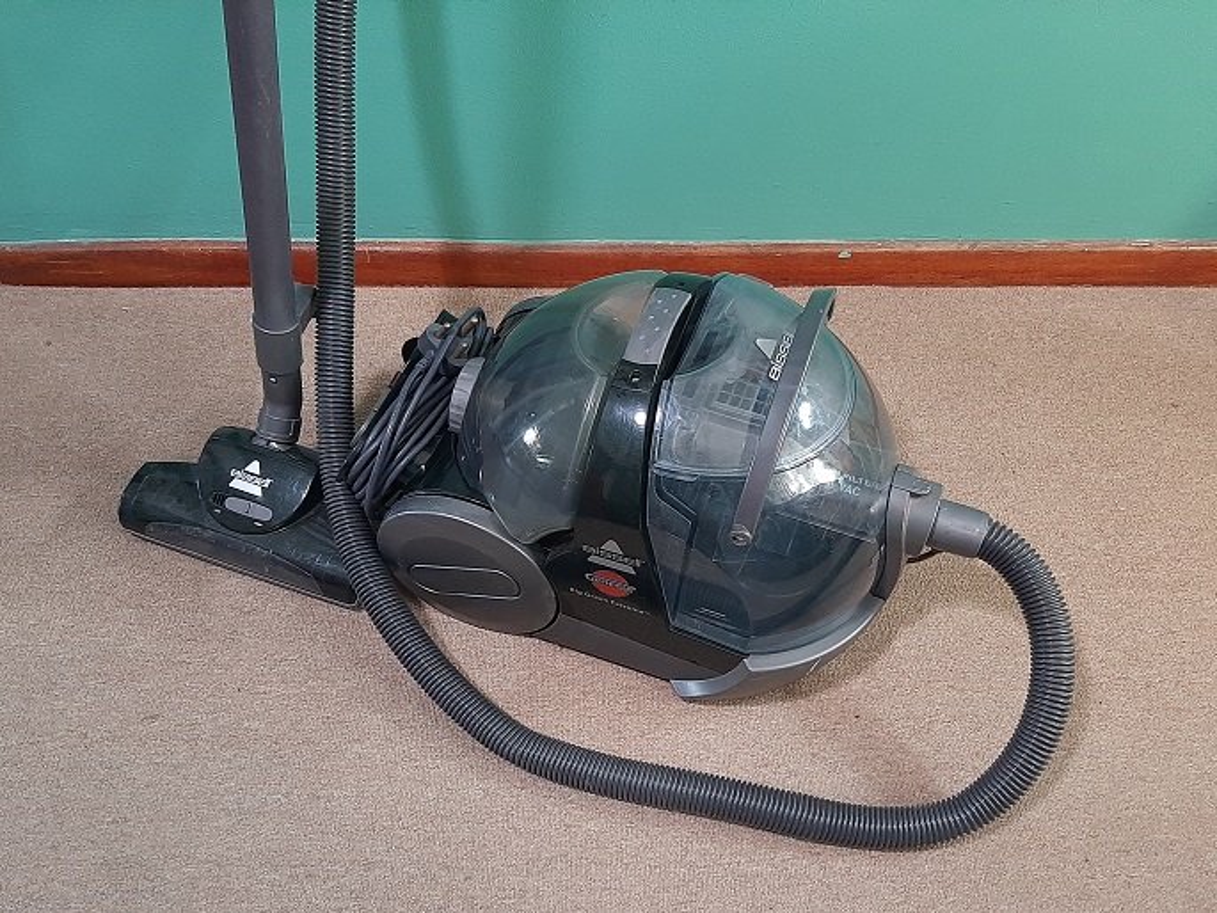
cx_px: 608
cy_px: 456
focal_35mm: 27
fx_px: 949
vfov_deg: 51.4
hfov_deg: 65.3
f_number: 1.7
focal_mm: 3.93
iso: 250
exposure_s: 1/25
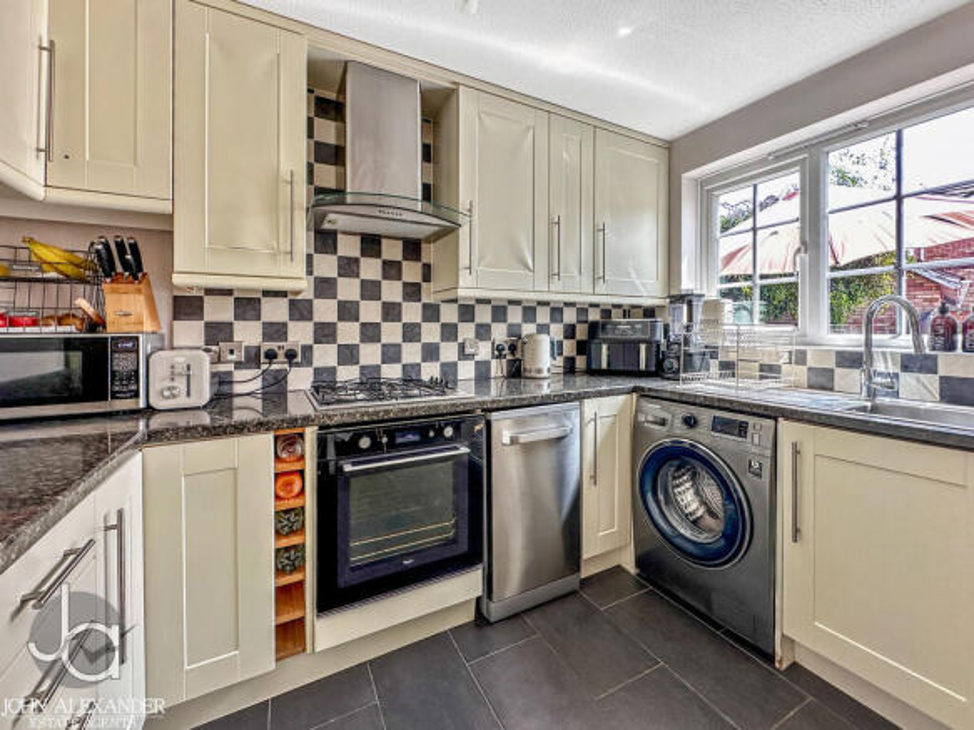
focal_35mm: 14
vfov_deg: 85.7
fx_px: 394
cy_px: 365
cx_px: 487
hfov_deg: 102.1
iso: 100
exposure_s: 1/100
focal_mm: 2.22
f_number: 2.2
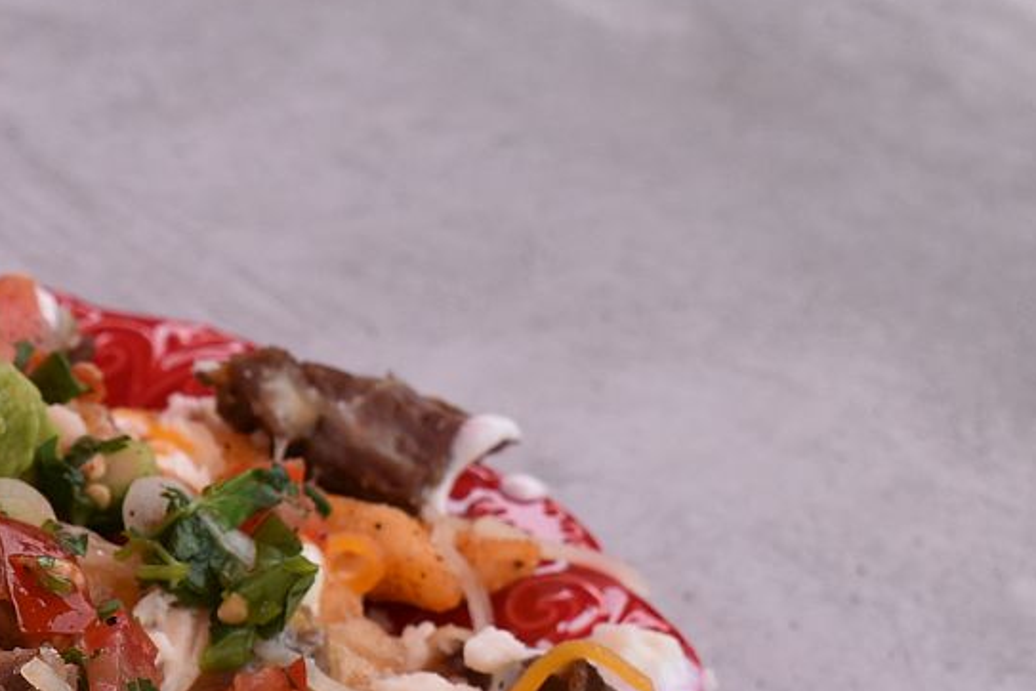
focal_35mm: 141
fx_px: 4057
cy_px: 746
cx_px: -300
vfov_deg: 9.6
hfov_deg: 14.0
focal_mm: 34
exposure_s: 1/250
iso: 220
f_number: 8
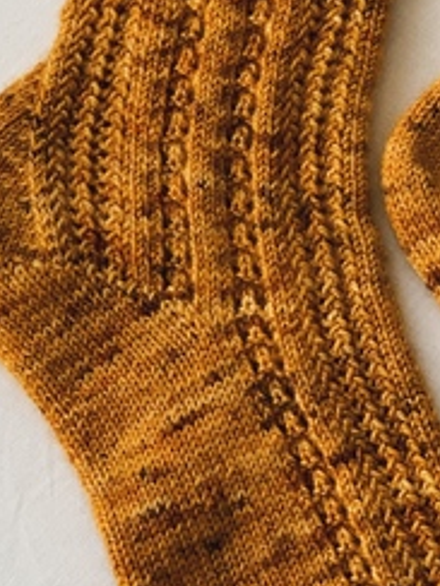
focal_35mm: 166
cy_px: 190
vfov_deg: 11.9
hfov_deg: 8.9
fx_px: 2813
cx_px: 432
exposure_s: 1/122
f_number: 2.4
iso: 32
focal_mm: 6
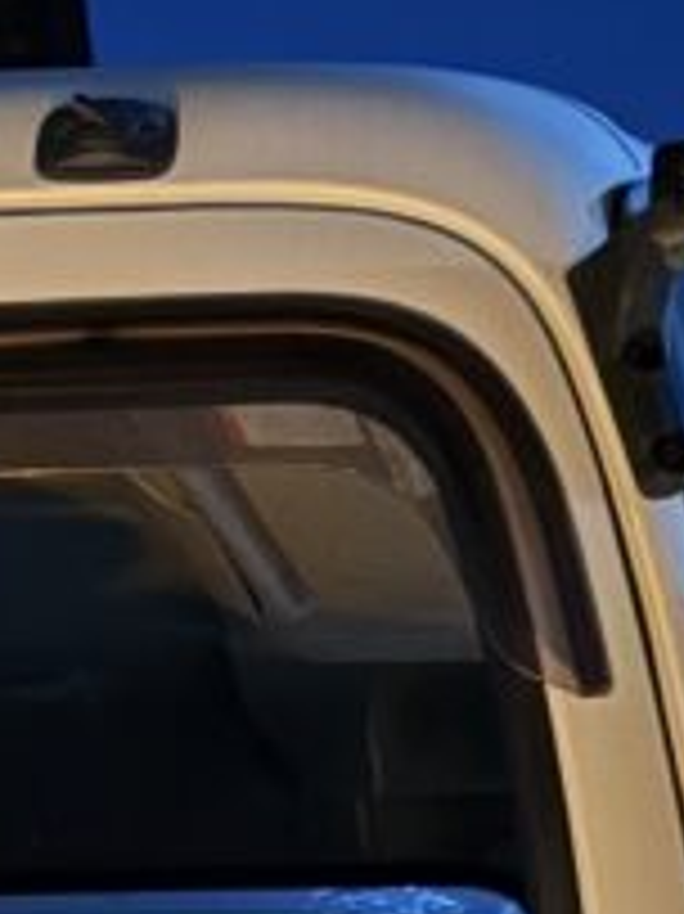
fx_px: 3191
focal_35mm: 121
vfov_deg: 15.1
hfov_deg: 11.4
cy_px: 1387
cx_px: -544
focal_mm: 6.76
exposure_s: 1/25
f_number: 1.78
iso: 3200
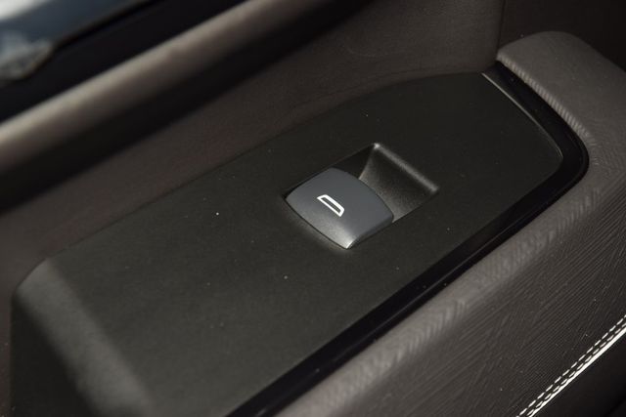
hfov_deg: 19.5
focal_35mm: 105
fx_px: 1826
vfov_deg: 13.0
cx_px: 313
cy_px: 208
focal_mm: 70
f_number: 8
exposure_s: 1/125
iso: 100
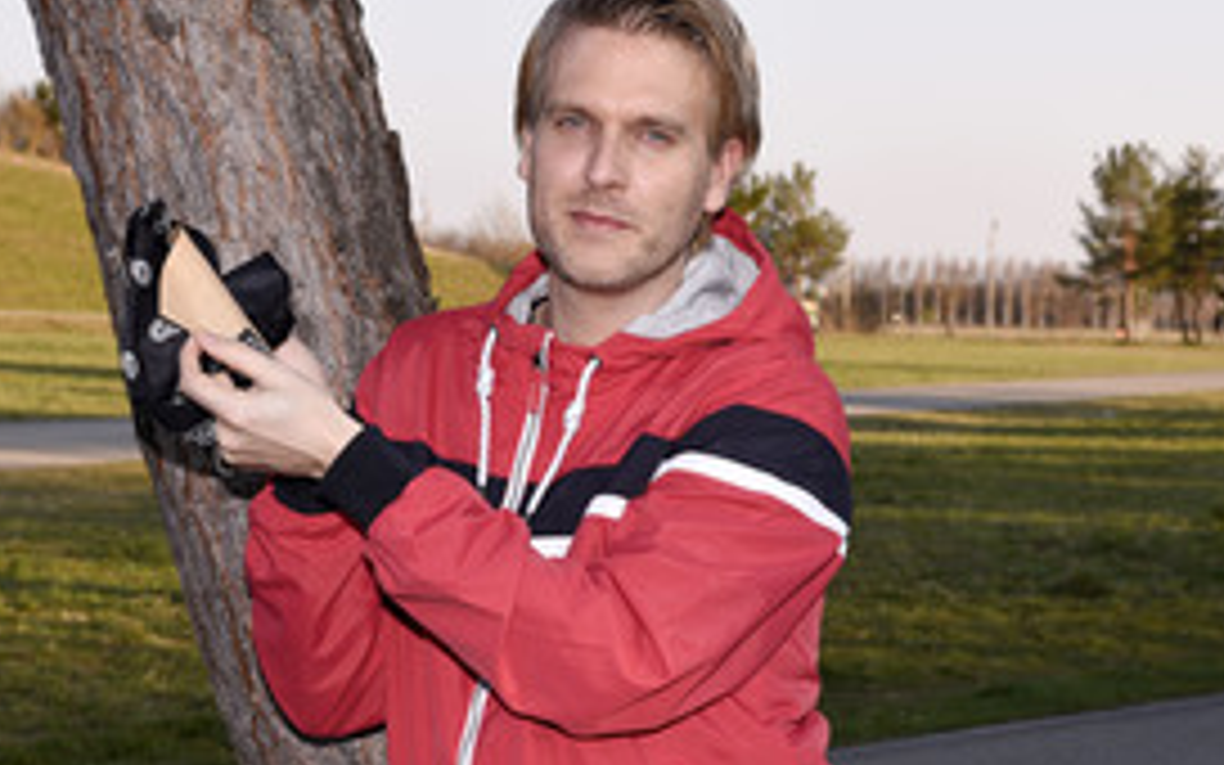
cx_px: 727
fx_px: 3102
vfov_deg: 14.0
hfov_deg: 22.3
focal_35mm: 93
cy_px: 558
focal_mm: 55
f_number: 9
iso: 250
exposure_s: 1/160
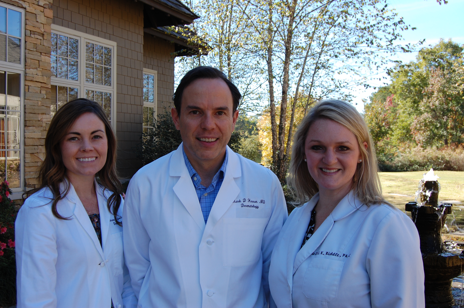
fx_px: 502
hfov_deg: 49.6
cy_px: 154
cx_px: 232
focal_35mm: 39
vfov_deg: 34.1
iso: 200
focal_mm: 26
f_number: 8
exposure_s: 1/125
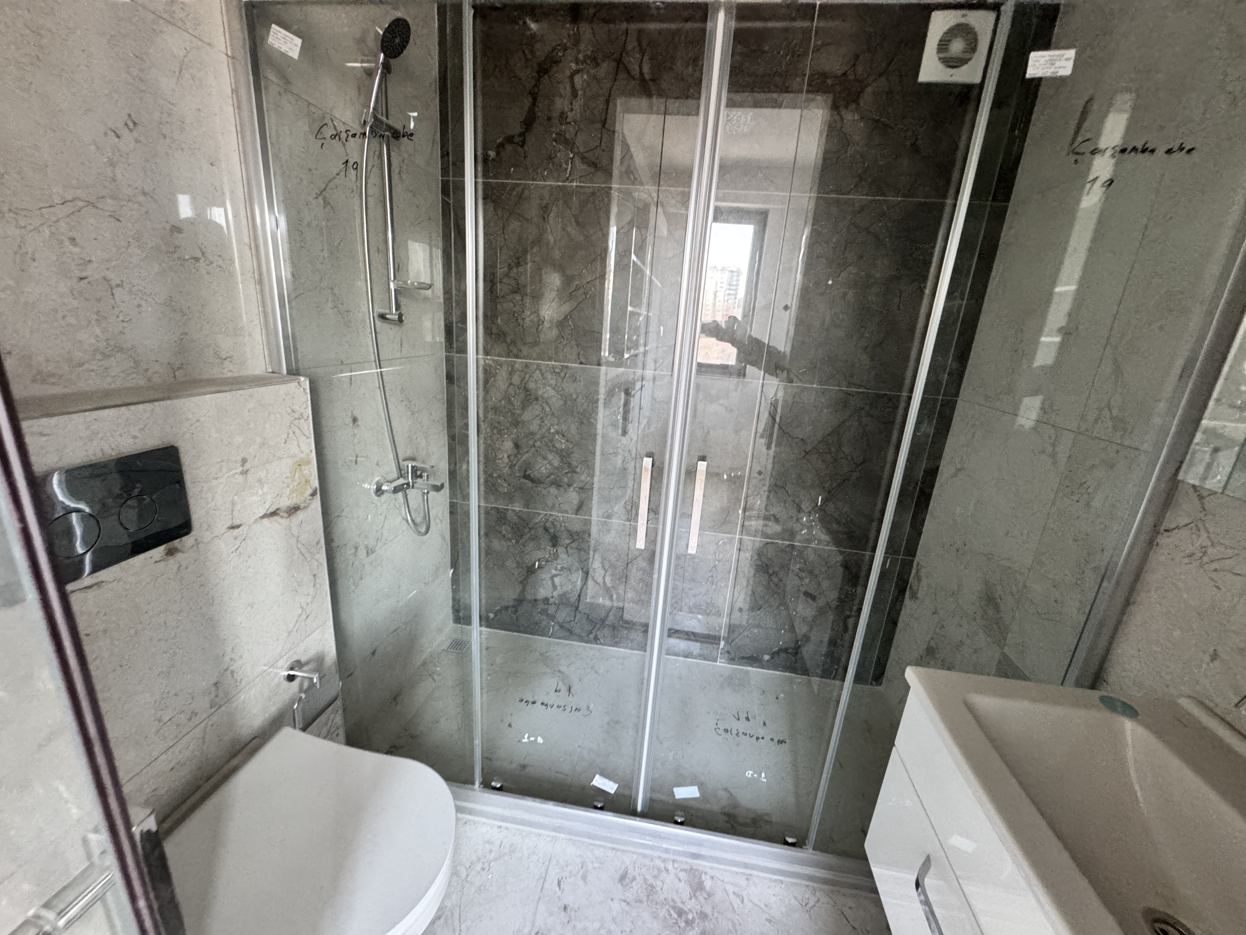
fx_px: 504
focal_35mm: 14
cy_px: 468
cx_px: 623
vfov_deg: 85.7
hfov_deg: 102.1
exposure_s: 1/60
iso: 800
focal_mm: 2.22
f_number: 2.2
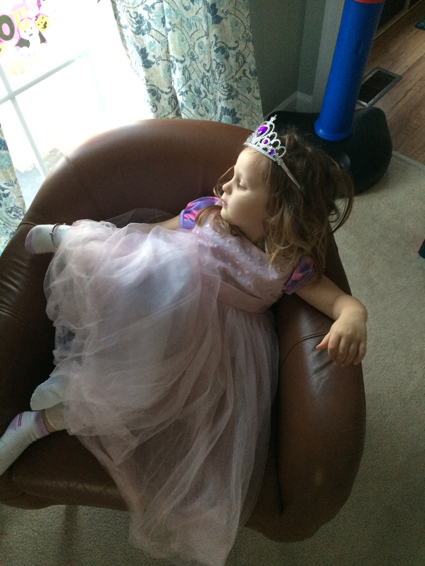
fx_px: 475
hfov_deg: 48.2
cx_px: 212
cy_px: 283
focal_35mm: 29
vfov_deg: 61.7
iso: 320
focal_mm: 4.15
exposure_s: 1/24
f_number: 2.2
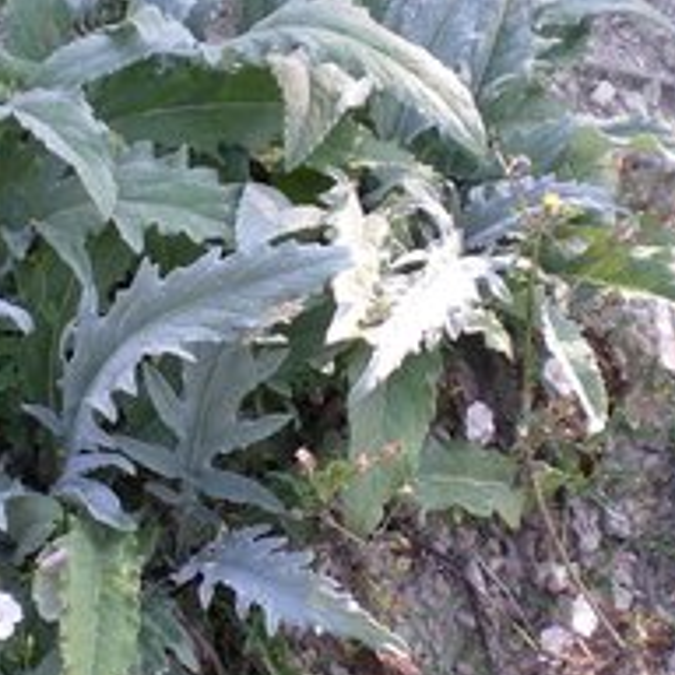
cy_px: 404
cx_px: 193
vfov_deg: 24.6
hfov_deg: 24.5
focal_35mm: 70
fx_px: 1544
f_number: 3.1
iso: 64
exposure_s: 1/147
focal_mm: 6.3
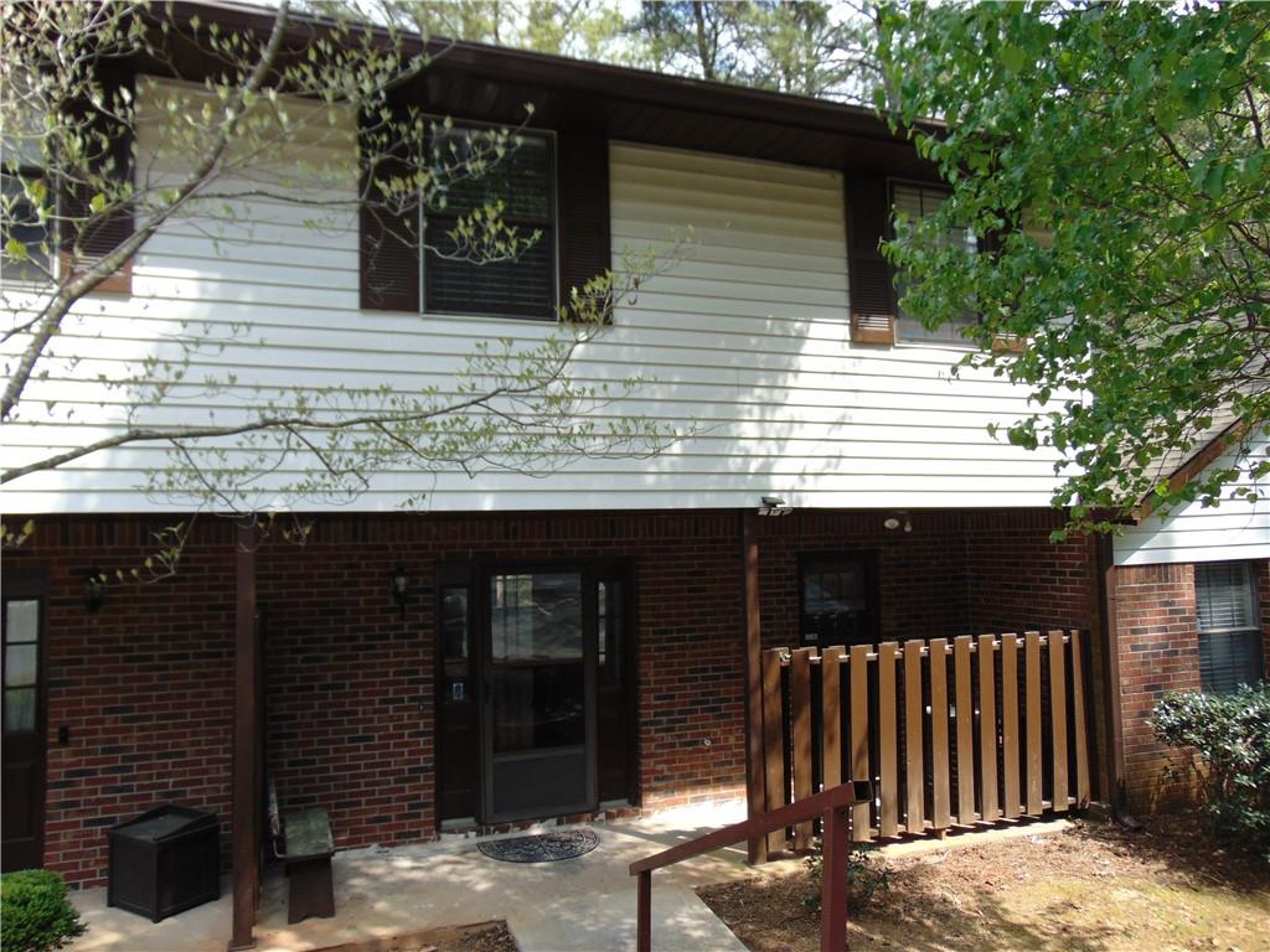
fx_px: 917
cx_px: 635
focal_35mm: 25
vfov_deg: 54.9
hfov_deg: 69.4
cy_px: 476
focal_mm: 4.5
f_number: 3
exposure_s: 1/320
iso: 80
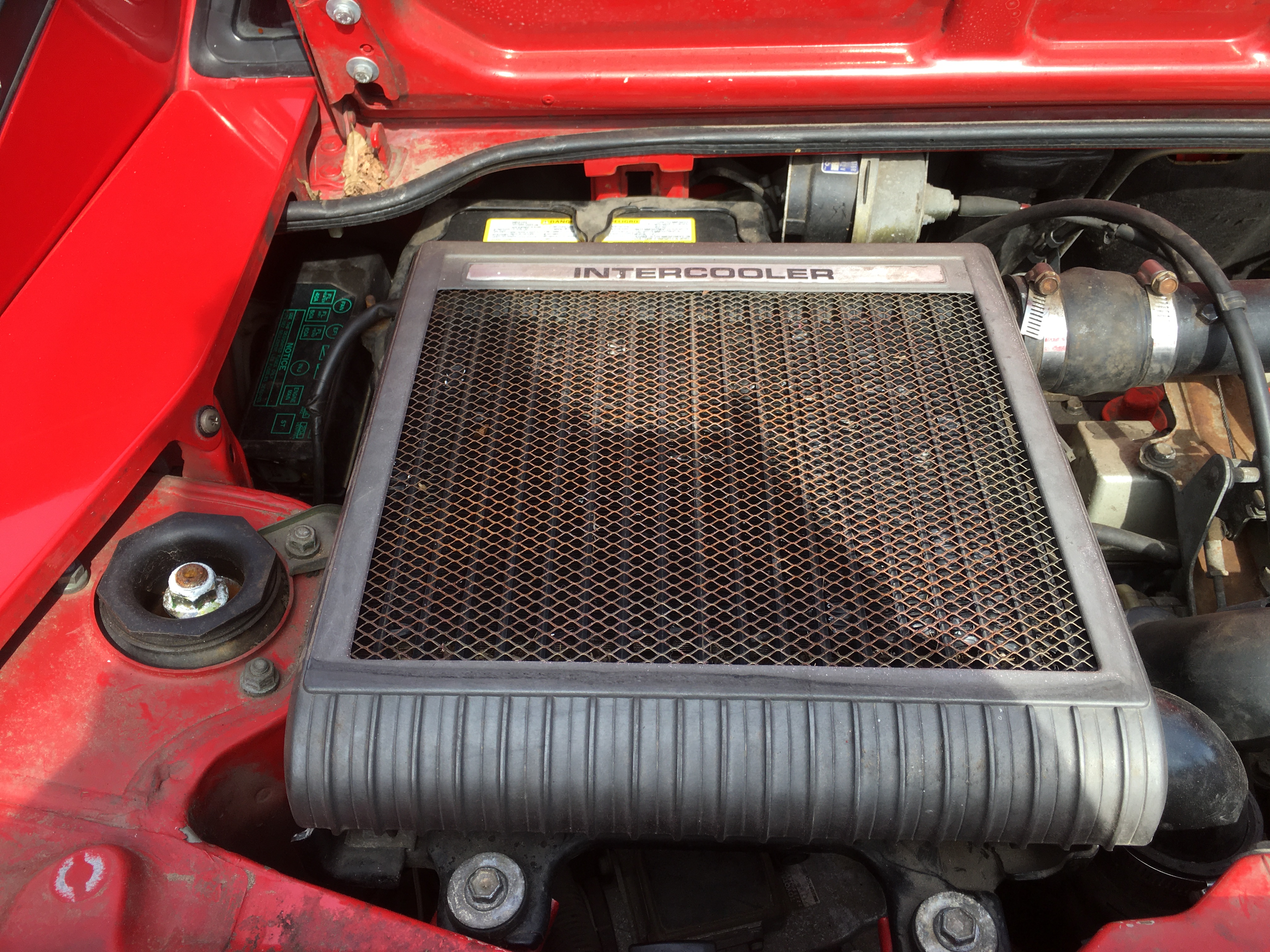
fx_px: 1064
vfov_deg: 48.2
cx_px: 635
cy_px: 476
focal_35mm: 29
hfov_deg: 61.7
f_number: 2.2
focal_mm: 4.15
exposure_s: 1/346
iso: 25
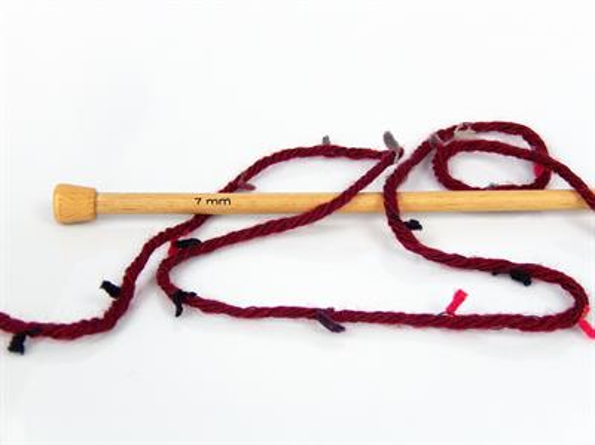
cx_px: 298
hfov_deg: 31.7
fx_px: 1047
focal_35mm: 61
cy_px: 222
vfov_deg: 24.0
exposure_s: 1/118
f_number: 2.9
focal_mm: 12.53
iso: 154
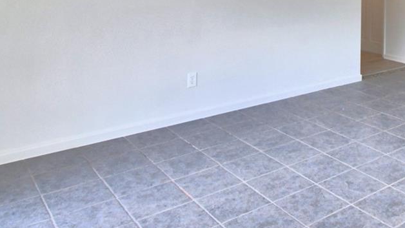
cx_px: 361
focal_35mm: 40
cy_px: -30
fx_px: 429
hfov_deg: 45.9
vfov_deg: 27.0
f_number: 4.5
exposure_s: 1/160
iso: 200
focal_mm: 10
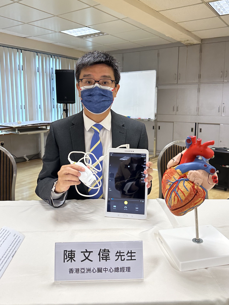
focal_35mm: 24
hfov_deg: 56.8
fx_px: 212
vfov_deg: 71.6
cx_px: 114
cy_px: 152
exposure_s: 1/100
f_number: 1.78
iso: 160
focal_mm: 6.86
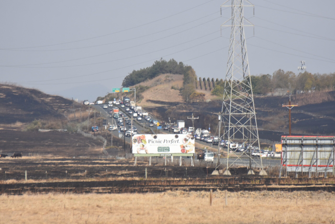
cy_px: 112
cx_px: 168
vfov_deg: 3.1
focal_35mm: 450
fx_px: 4190
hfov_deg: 4.6
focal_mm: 300
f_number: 6.3
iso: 500
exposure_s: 1/2500
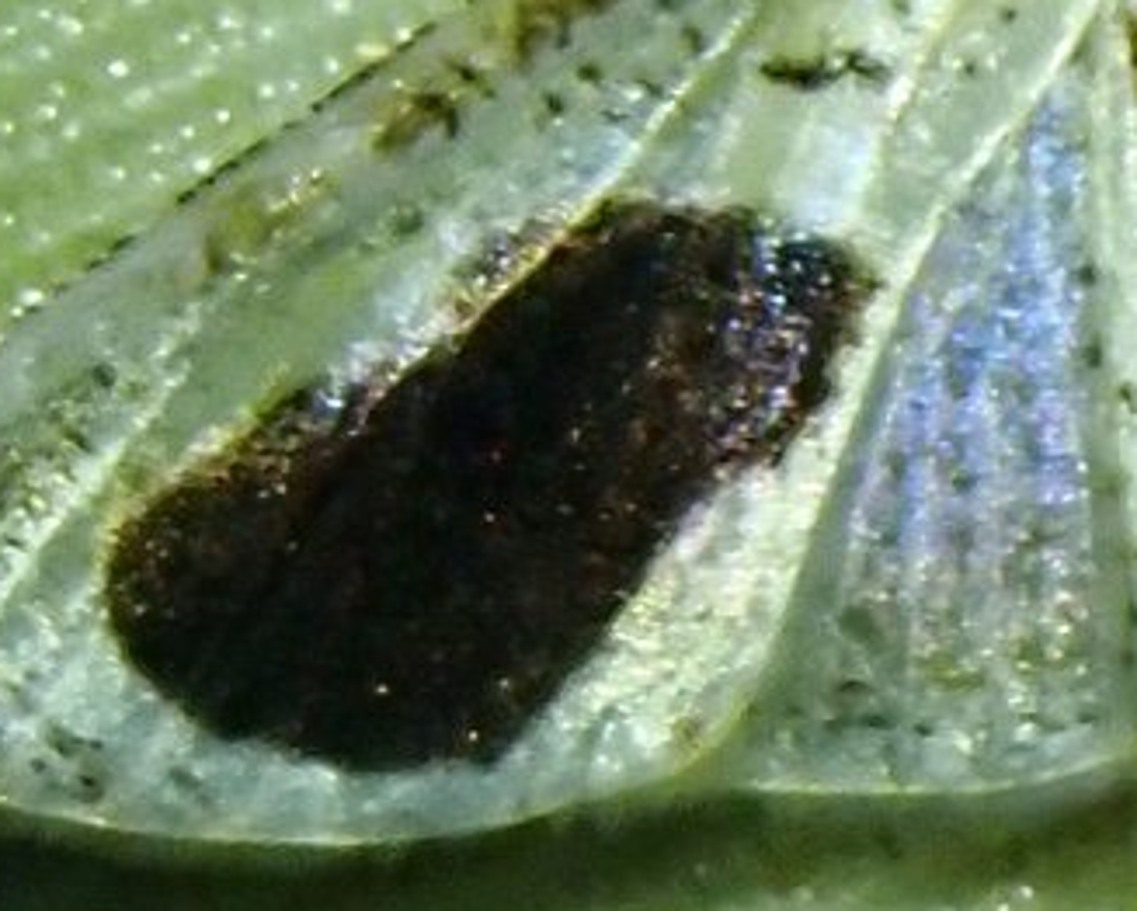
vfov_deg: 4.6
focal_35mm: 340
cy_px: 92
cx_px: 1210
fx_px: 11448
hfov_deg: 5.7
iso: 200
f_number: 6.3
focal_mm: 18
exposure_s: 1/320
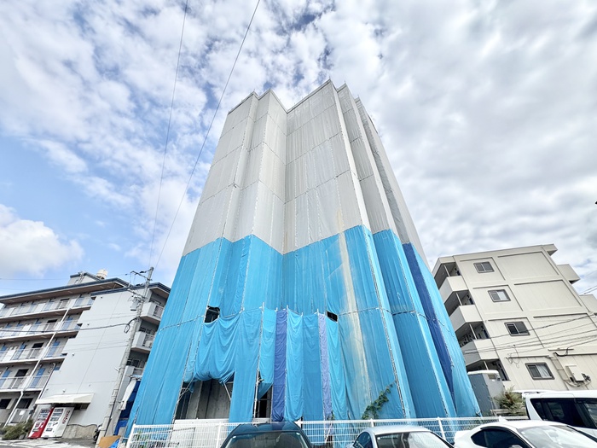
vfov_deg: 85.7
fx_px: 241
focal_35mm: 14
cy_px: 224
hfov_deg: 102.1
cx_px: 298
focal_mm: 2.22
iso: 50
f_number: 2.2
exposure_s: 1/1567
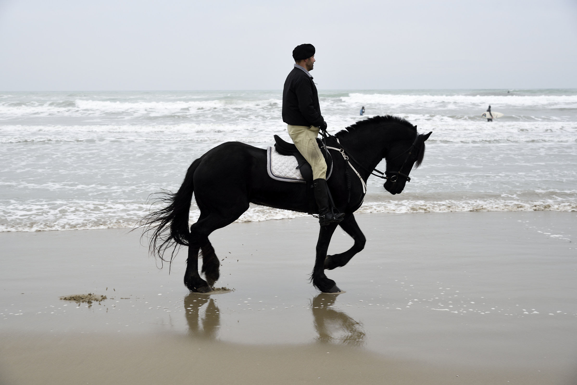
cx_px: 288
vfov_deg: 27.0
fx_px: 802
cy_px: 192
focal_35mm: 50
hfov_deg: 39.6
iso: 100
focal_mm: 50
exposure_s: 1/250
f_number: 5.6
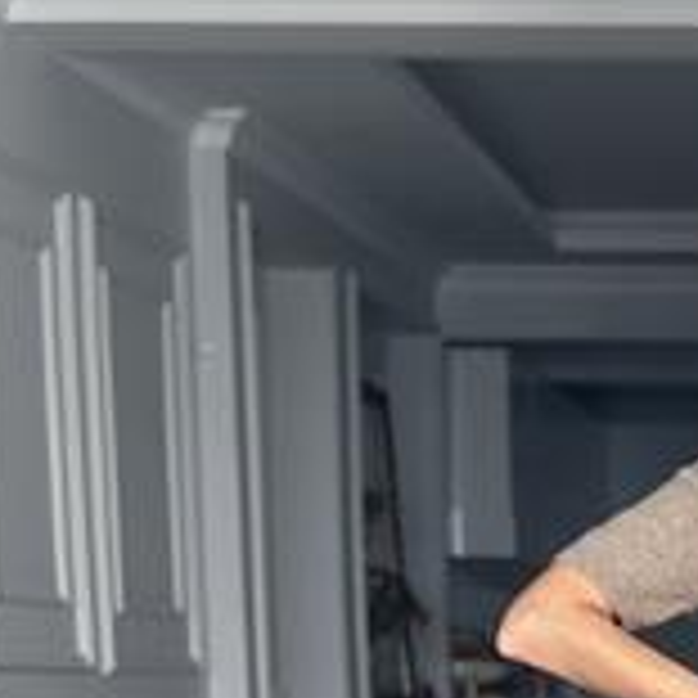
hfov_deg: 12.3
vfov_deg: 11.9
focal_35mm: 139
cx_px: 829
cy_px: 1081
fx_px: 3171
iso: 100
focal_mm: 6.86
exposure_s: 1/121
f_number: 1.78
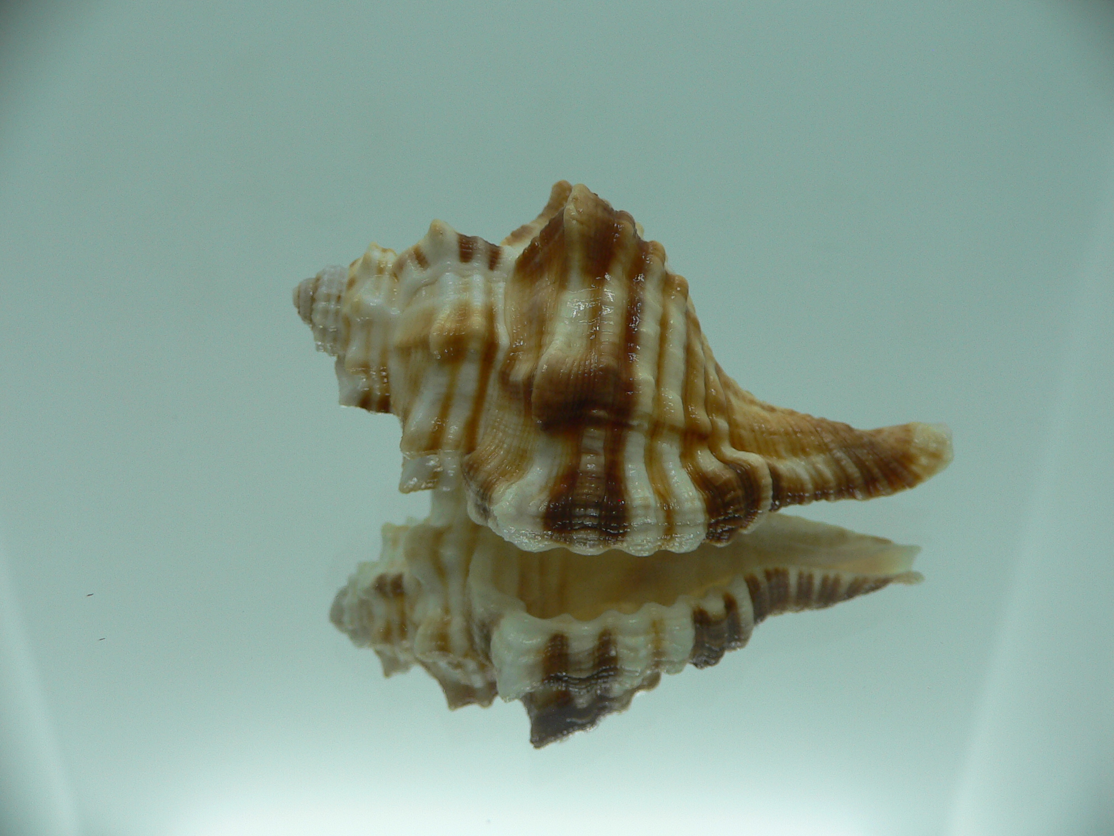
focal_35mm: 35
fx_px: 1126
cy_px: 418
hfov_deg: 52.6
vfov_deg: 40.7
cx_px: 557
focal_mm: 4.6
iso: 80
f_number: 2.8
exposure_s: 1/80
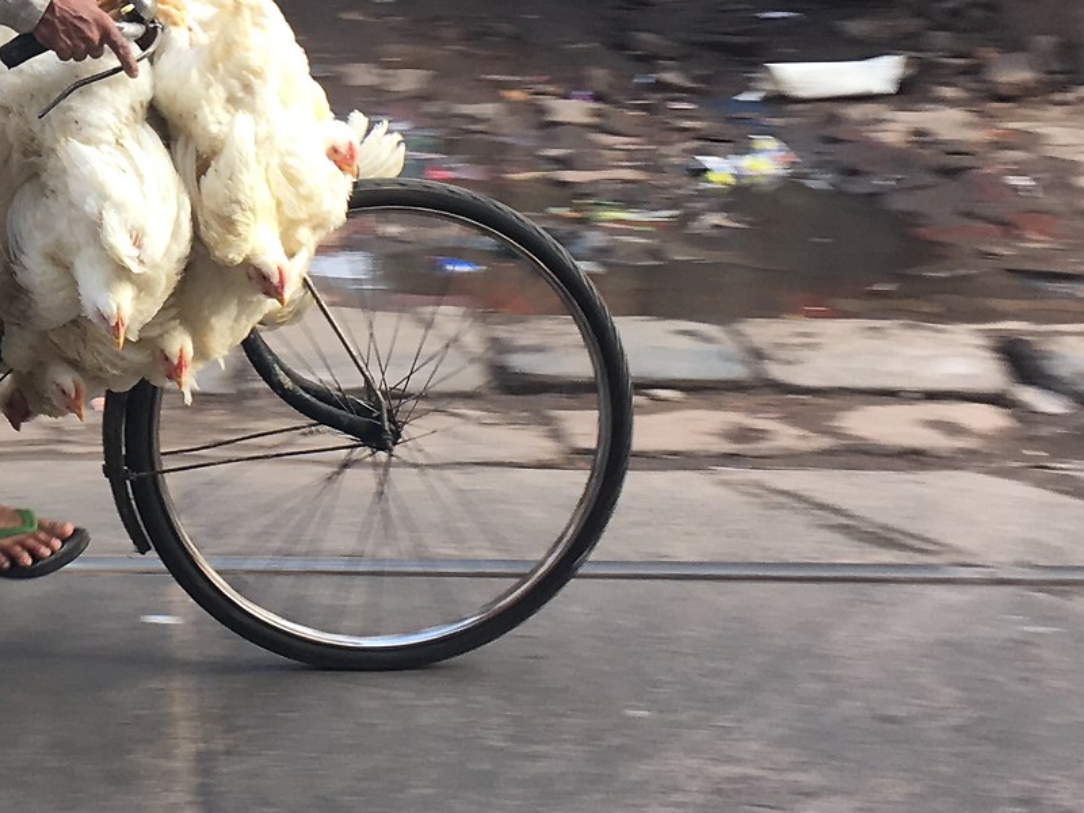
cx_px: 51
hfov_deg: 21.8
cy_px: -22
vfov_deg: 16.6
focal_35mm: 87
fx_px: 2724
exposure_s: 1/108
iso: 25
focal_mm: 4.15
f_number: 2.2
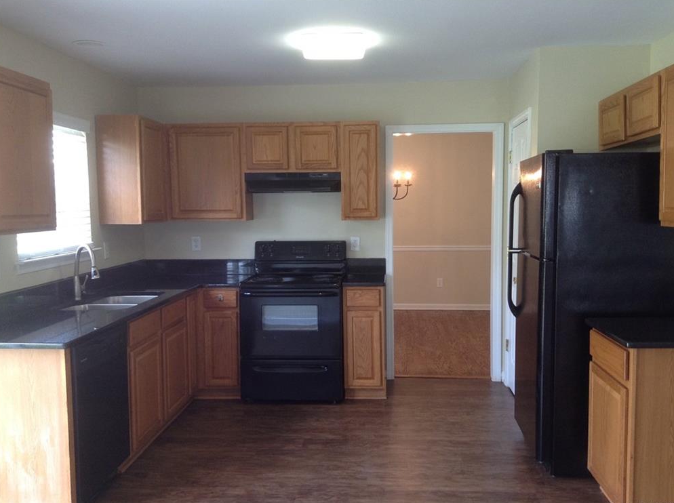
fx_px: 661
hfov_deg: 54.0
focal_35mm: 34
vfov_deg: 41.7
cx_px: 339
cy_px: 255
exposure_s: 1/24
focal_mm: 3.3
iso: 50
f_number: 2.4
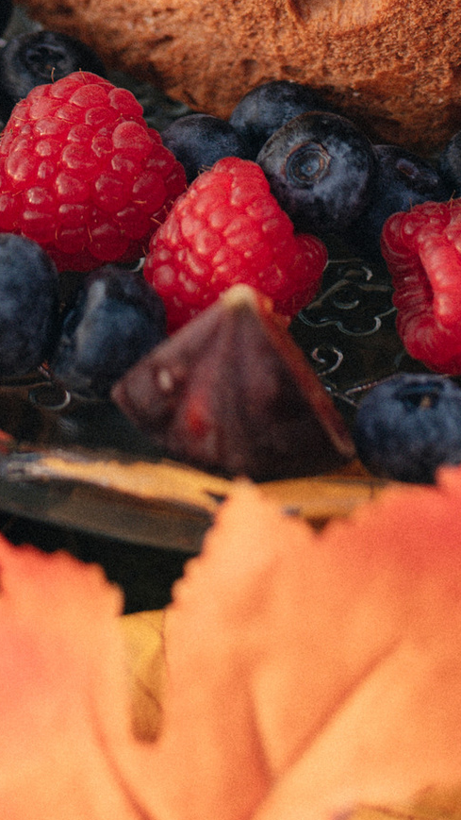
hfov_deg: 7.5
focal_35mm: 162
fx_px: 3519
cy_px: -307
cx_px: 206
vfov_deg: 12.8
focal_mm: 35
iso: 160
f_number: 2.5
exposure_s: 1/100
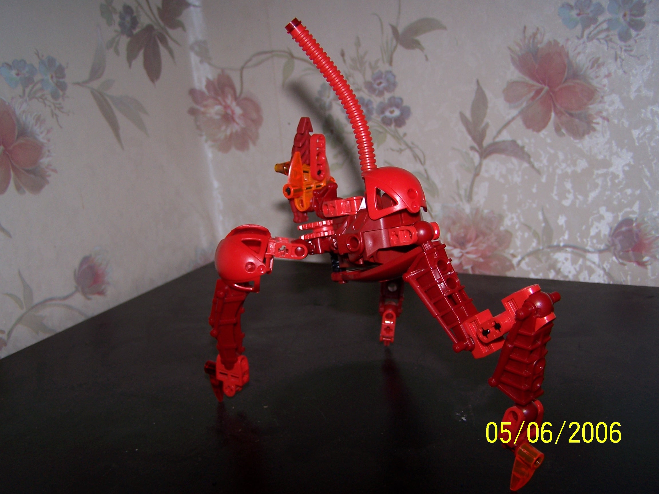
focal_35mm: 38
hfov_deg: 49.0
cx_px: 330
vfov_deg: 37.7
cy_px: 247
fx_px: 723
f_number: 2.8
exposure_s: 1/60
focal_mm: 6.3
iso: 80
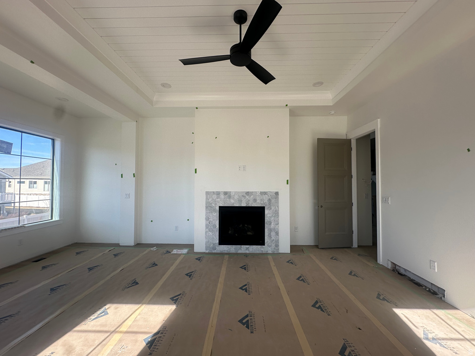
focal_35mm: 14
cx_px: 238
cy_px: 178
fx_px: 192
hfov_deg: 102.1
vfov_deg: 85.7
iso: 40
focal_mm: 2.22
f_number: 2.2
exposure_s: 1/267
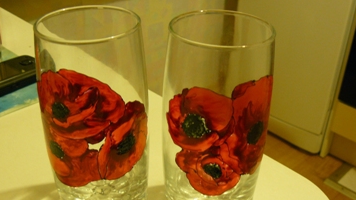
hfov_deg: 46.4
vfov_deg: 26.9
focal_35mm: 44
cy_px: 136
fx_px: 415
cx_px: 182
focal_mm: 6
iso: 200
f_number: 2.8
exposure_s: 1/10
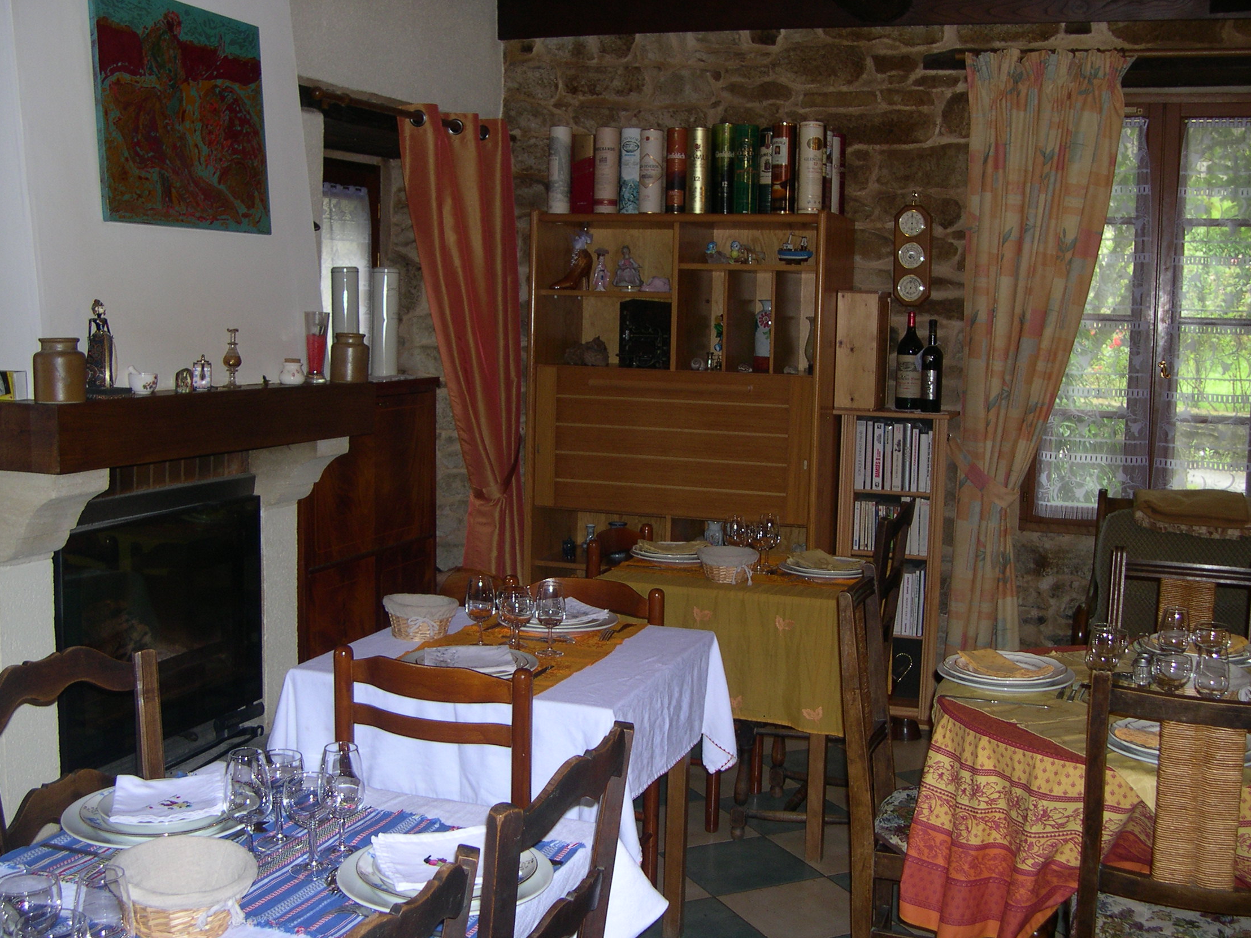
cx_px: 639
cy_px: 466
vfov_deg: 36.8
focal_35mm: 39
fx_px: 1409
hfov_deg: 47.9
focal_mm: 8
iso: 148
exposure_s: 1/60
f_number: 2.8
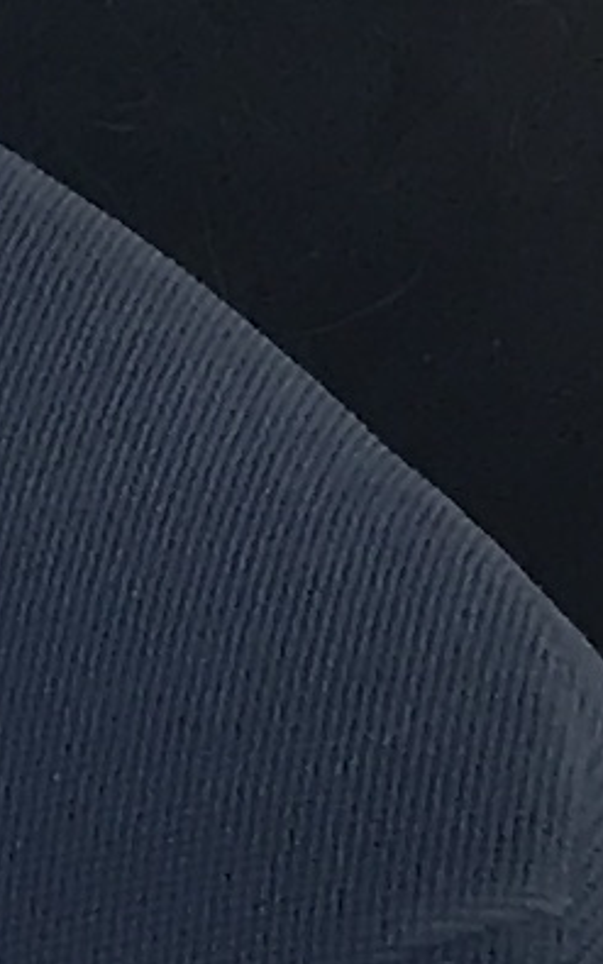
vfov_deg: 6.4
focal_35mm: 303
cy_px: -1723
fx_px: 7964
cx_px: -310
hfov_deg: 4.3
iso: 20
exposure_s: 1/439
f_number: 1.8
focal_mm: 3.99
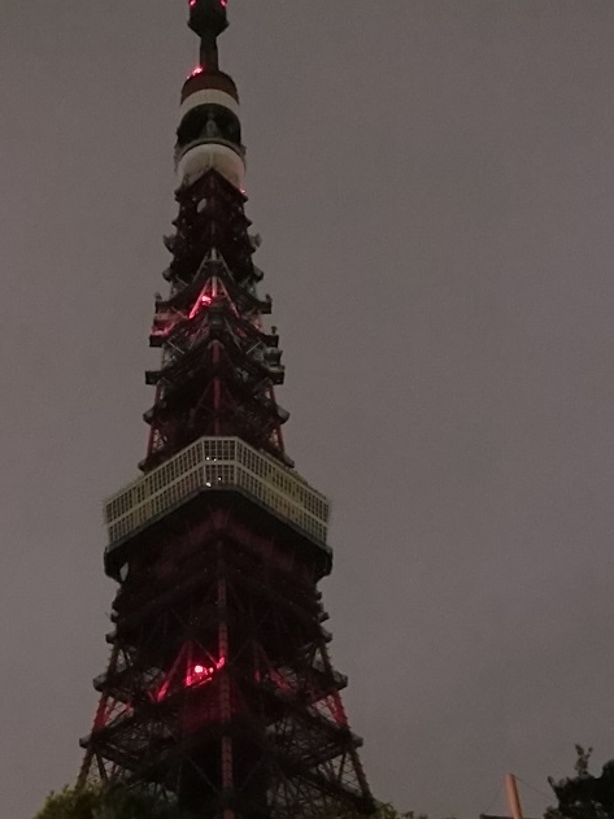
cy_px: 445
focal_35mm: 57
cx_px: 214
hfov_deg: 25.5
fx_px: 1349
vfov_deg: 33.8
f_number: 4.1
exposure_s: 1/4
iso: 1600
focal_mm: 6.9
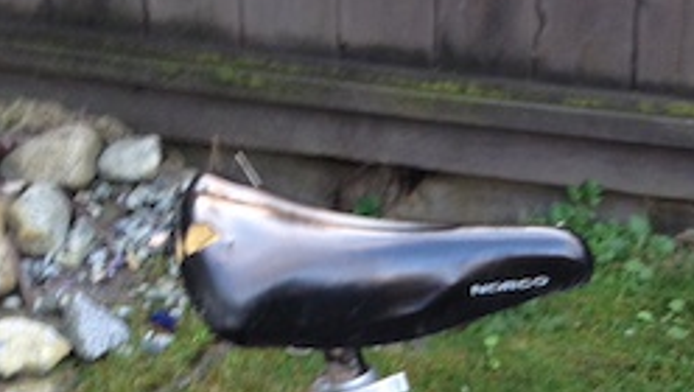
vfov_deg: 9.7
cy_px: 482
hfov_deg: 17.2
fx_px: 2265
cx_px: 593
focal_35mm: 123
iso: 50
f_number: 2.4
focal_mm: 4.28
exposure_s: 1/20
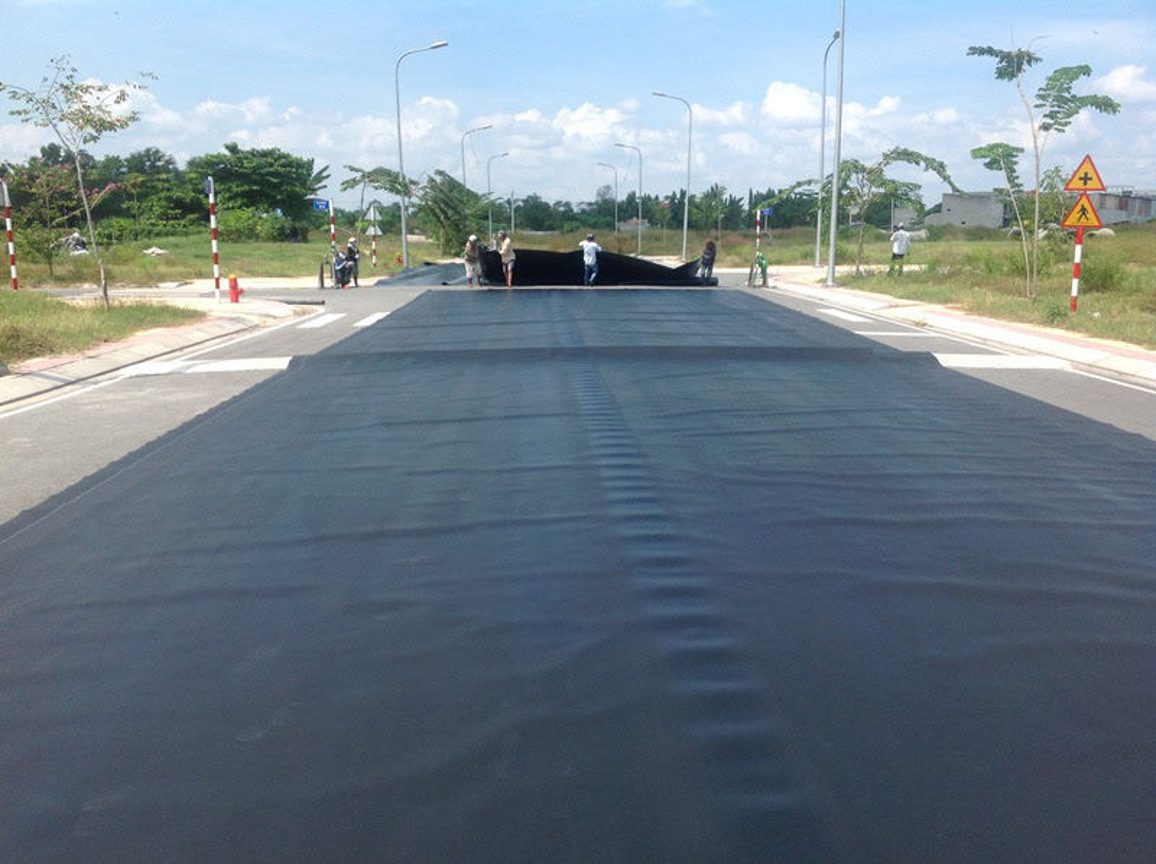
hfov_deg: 52.7
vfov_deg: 40.6
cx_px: 578
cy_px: 432
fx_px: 1167
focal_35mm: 35
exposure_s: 1/1681
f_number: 2.4
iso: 50
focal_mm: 4.28
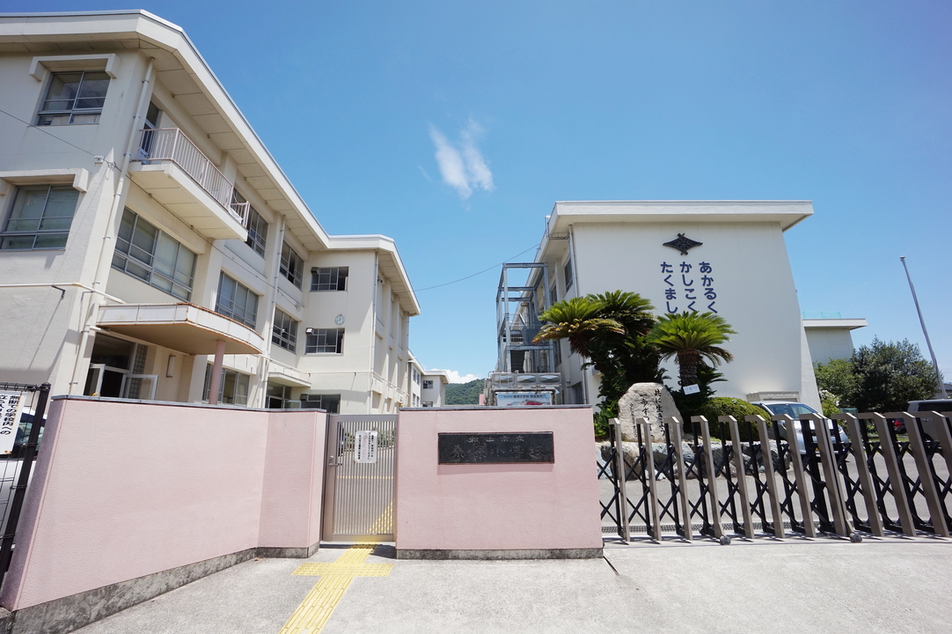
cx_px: 476
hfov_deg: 100.4
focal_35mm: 15
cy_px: 317
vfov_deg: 77.3
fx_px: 396
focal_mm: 10
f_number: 11
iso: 100
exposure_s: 1/200
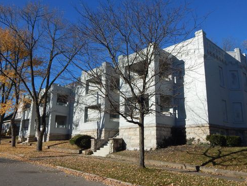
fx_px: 228
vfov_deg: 44.2
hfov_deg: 56.8
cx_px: 126
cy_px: 92
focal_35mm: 32
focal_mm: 5.6
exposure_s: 1/640
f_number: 6.5
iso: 125
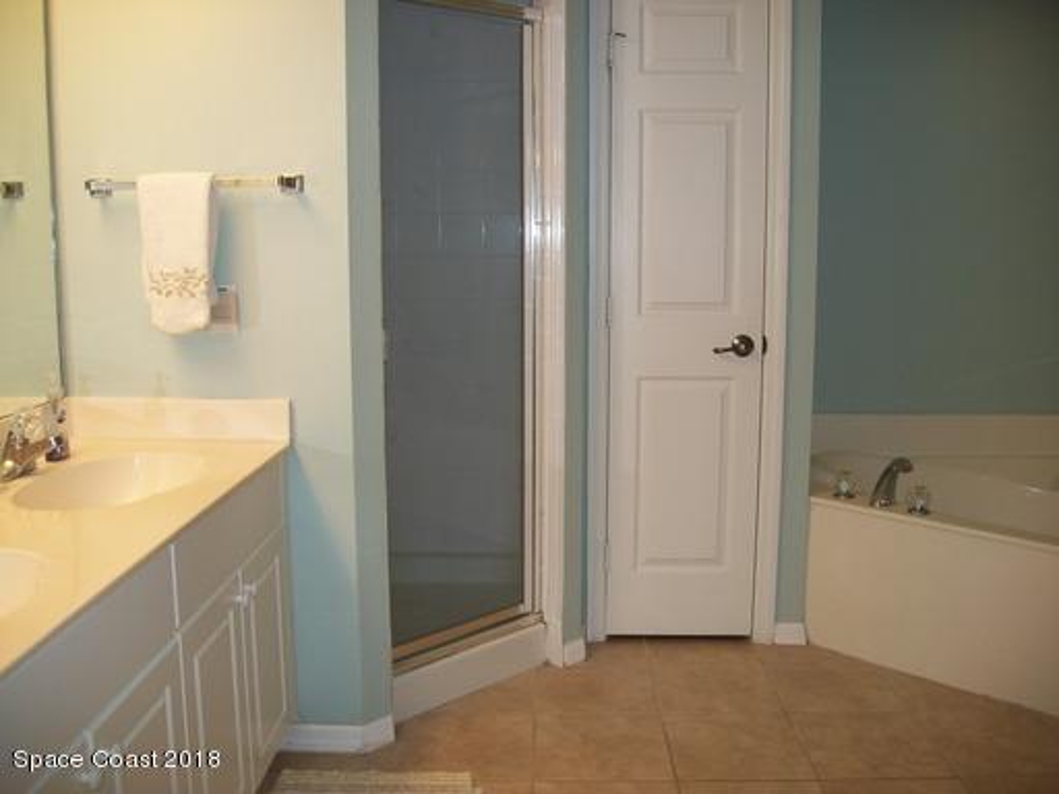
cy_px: 397
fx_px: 979
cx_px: 530
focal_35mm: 32
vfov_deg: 44.2
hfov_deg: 56.8
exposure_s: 1/30
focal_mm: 5.7
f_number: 2.9
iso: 80
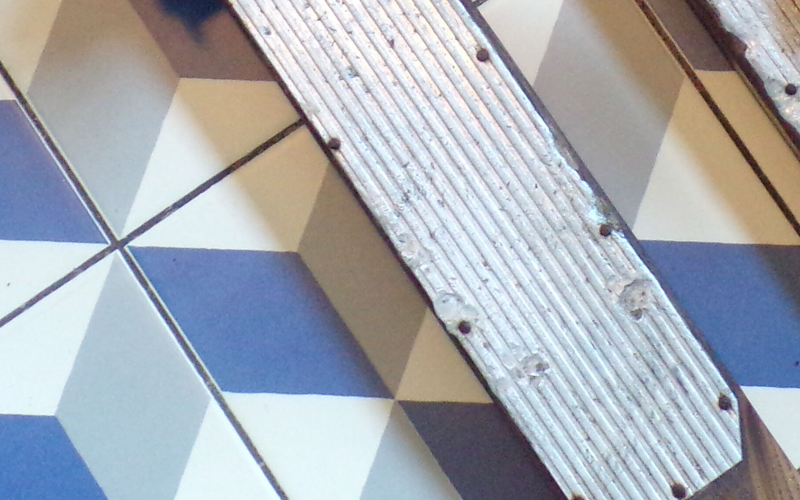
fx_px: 2856
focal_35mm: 131
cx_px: 618
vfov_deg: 9.9
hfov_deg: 15.9
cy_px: -47
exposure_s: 1/17
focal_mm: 8.7
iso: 583
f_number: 3.5
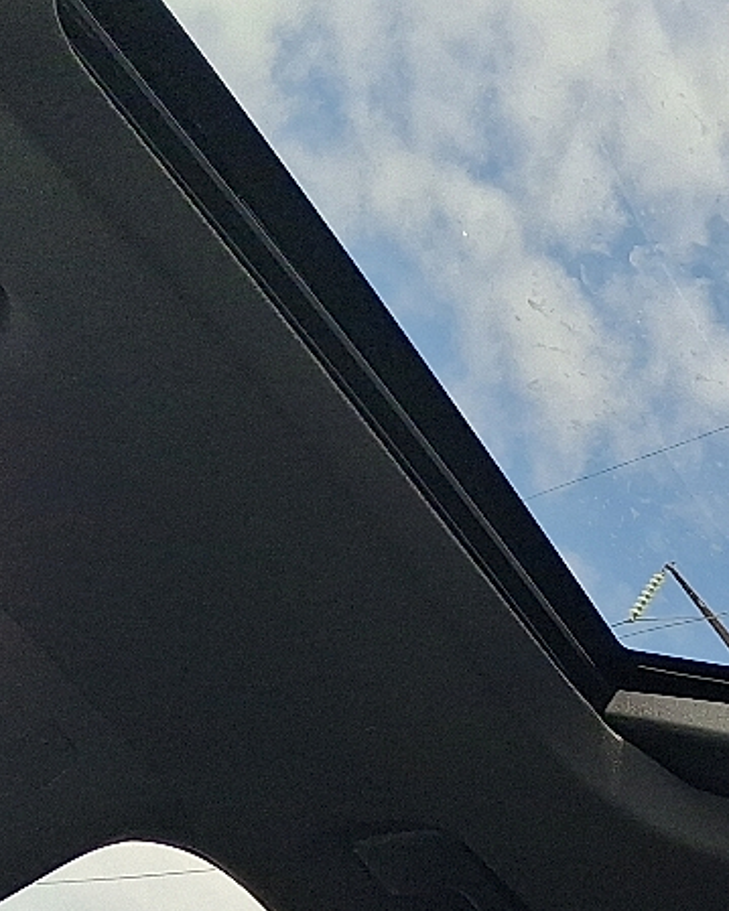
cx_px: 1210
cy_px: 937
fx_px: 2347
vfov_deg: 21.1
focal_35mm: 87
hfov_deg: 15.7
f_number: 1.8
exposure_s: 1/476
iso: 30
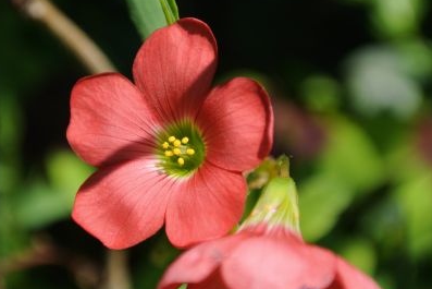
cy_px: 143
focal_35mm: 98
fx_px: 1176
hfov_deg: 20.8
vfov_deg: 14.0
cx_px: 181
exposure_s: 1/400
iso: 100
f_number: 5.6
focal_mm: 30
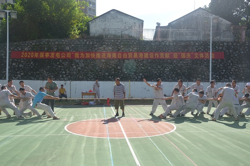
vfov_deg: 36.7
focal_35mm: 36
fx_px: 249
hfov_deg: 53.2
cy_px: 83
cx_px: 125
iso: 100
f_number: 6.3
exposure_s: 1/250
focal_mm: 24
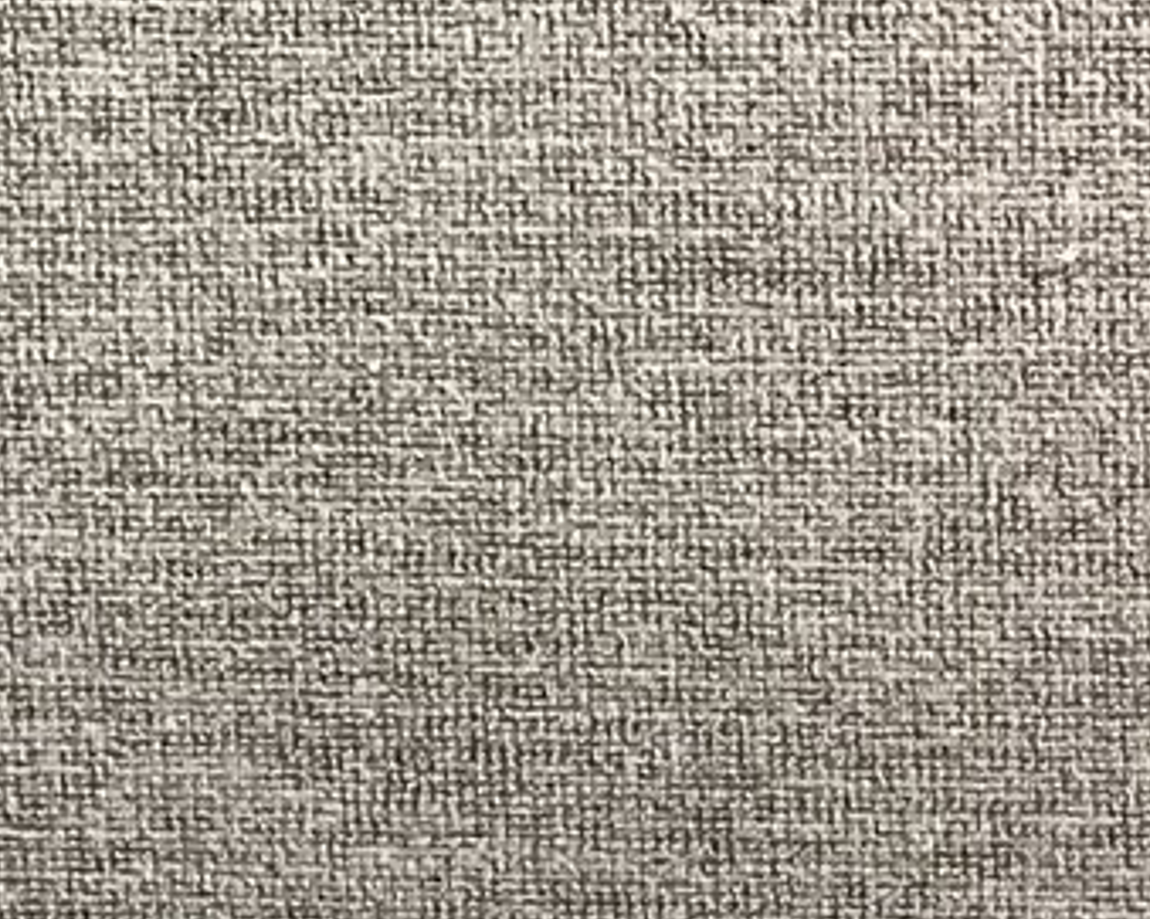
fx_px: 4593
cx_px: 1966
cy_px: 1697
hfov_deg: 13.1
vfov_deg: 10.7
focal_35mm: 135
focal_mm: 3.3
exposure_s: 1/40
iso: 320
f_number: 2.4
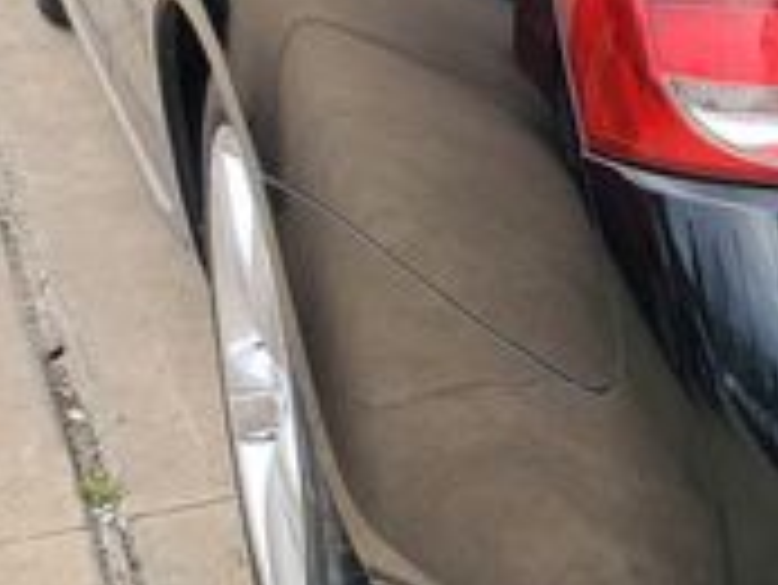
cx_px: 1214
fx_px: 2159
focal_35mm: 96
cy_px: 158
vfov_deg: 15.4
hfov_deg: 17.9
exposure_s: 1/120
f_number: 2.4
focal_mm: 4.3
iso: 125
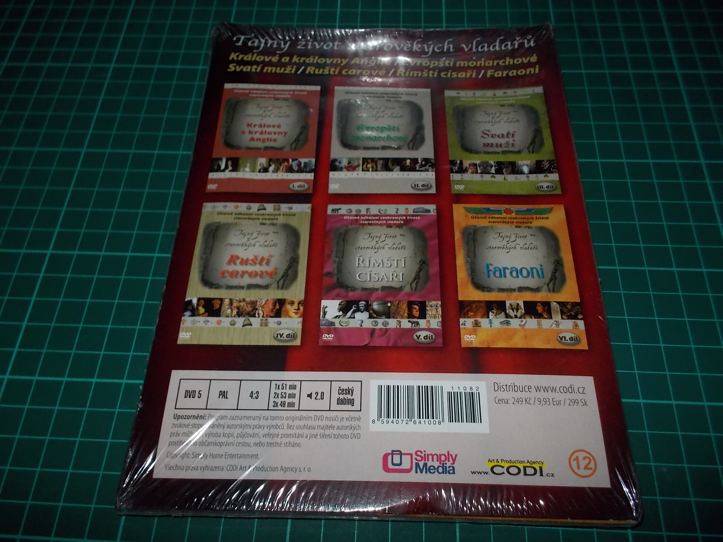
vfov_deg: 48.2
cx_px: 362
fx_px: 606
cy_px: 271
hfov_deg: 61.7
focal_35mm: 29
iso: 200
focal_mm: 4.1
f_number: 3.3
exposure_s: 1/30
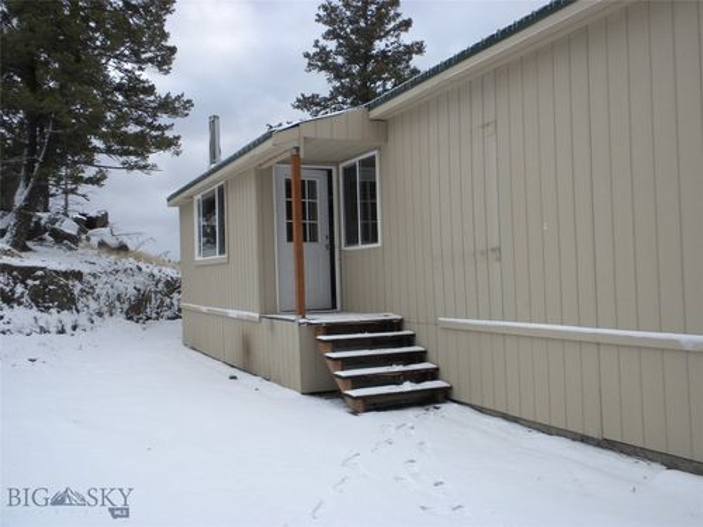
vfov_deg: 38.7
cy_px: 264
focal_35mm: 37
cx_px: 352
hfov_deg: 50.1
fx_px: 751
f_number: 10
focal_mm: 6.6
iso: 64
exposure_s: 1/59.5
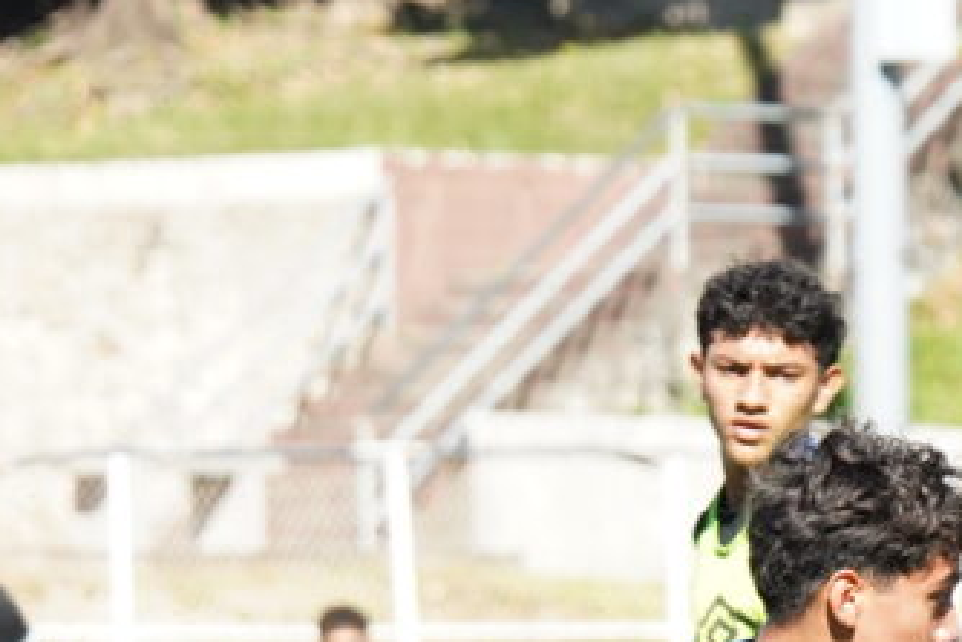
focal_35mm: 697
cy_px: 759
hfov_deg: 3.0
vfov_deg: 2.0
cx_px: 680
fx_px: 18633
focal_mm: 182
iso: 640
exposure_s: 1/800
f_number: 6.3
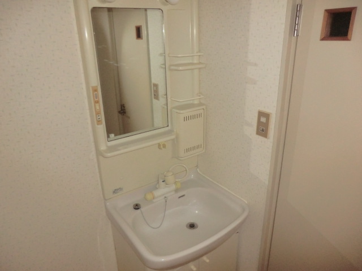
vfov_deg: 56.8
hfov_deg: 71.6
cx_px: 181
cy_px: 136
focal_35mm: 24
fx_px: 251
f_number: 3.2
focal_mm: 4.3
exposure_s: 1/15
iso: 400
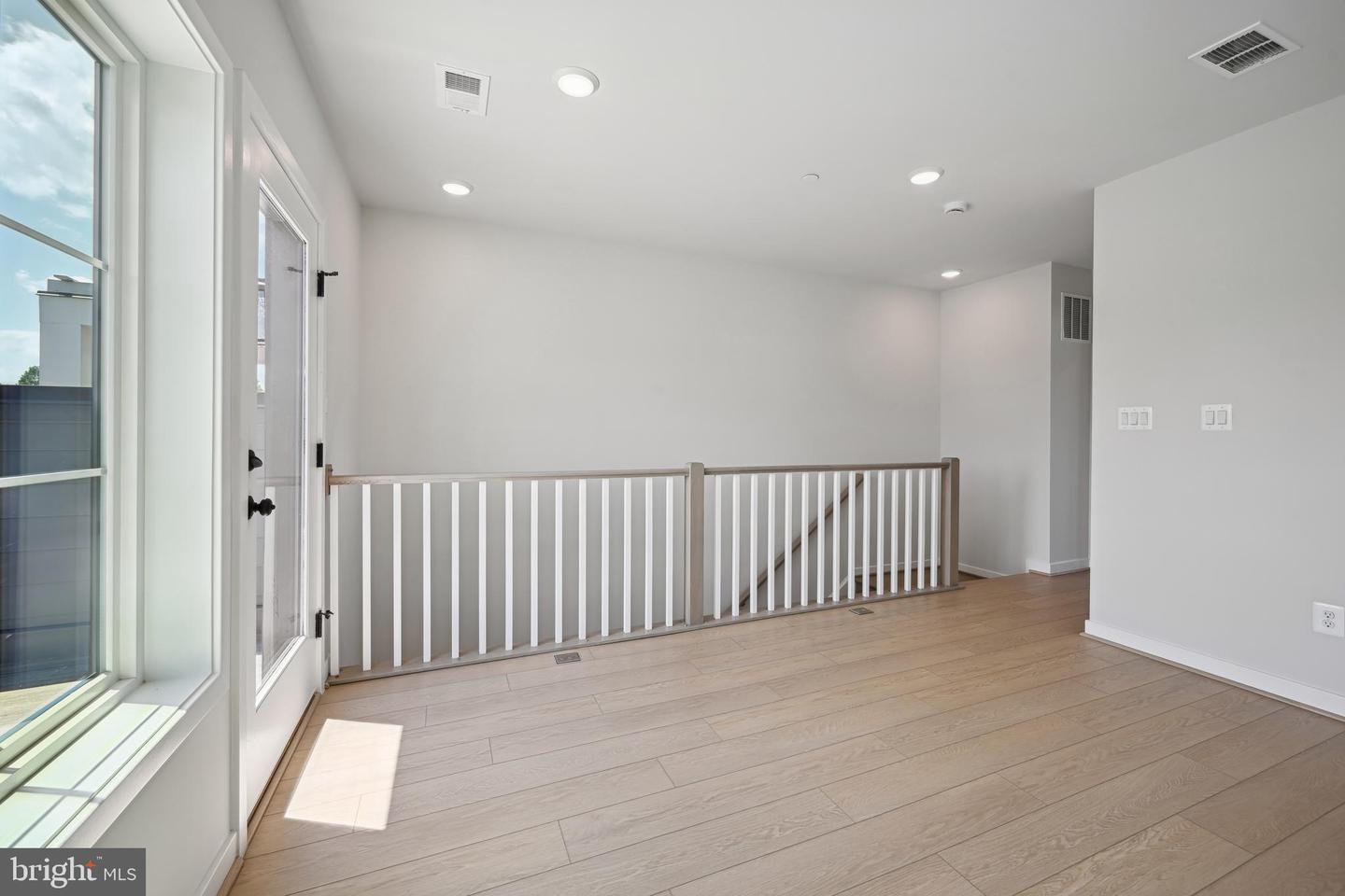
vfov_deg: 81.2
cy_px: 448
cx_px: 672
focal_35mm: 14
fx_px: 523
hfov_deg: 104.3
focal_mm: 14
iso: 200
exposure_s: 1/50
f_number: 9
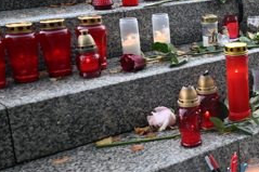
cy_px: 79
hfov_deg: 24.0
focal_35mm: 75
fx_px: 539
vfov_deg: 18.2
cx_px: 327
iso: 2500
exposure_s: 1/2000
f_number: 3.5
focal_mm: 26
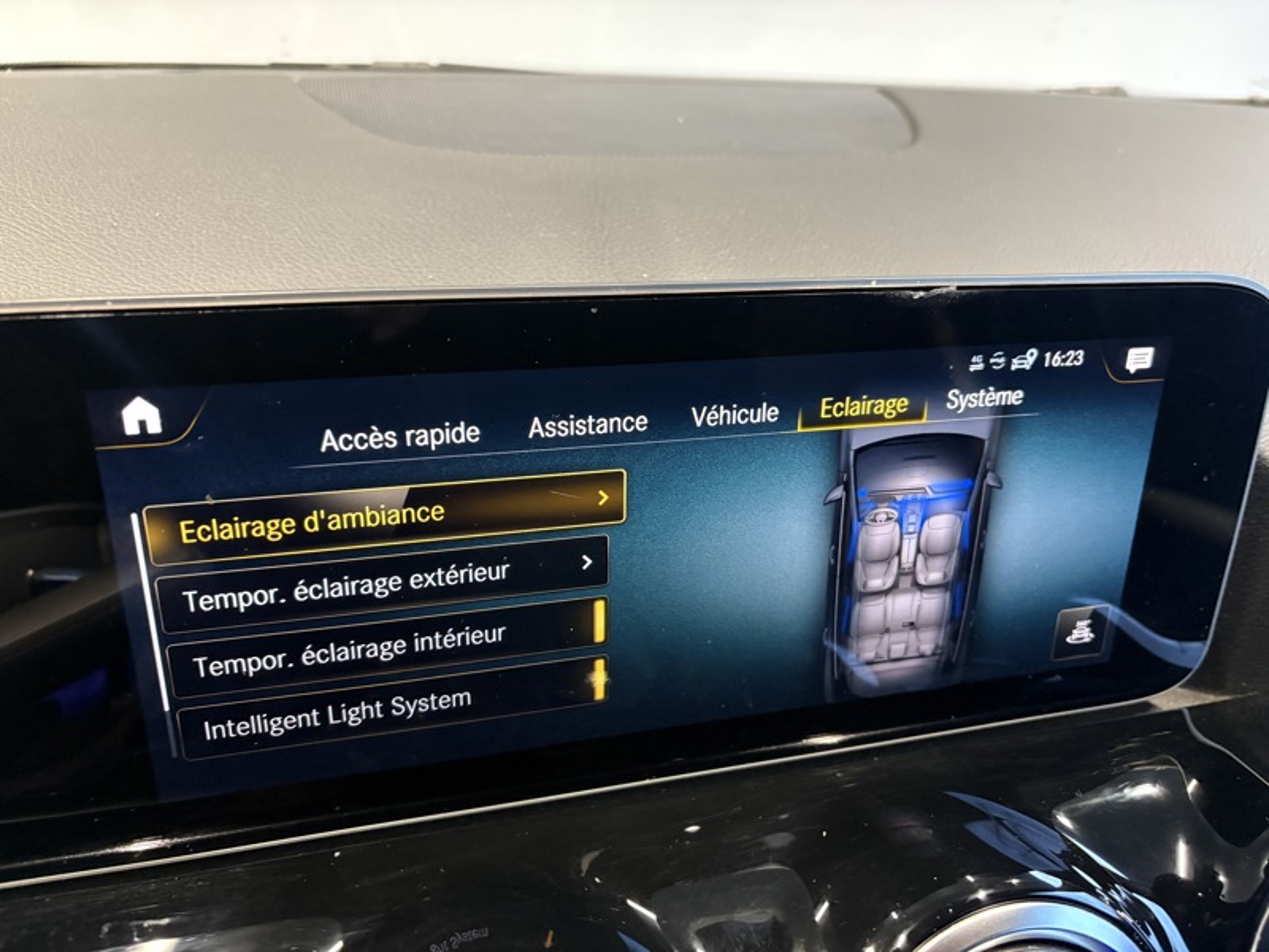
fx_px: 953
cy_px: 476
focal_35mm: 26
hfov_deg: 67.3
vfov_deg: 53.1
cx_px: 634
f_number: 1.6
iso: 640
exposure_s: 1/36
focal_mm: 5.96
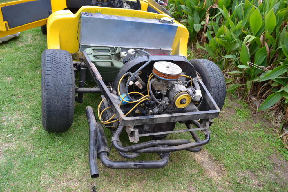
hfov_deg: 67.4
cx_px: 144
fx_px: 216
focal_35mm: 27
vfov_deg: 47.9
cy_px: 96
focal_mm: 18
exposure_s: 1/125
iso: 250
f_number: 5.6
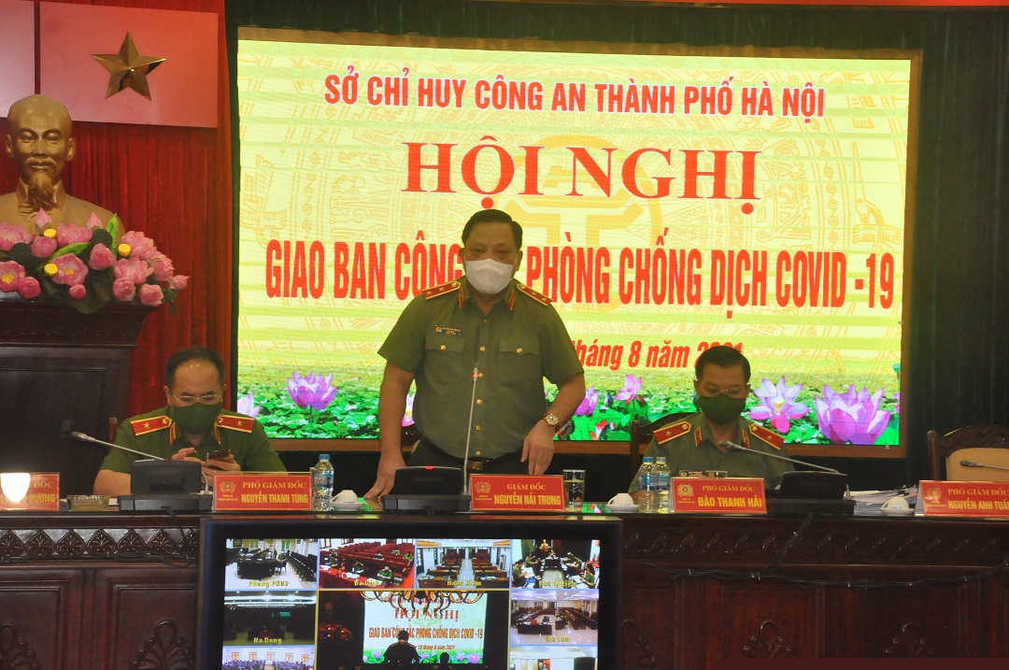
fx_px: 2939
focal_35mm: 105
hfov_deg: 19.5
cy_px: 335
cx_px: 504
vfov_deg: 13.0
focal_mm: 70
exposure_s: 1/200
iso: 3200
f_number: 6.3
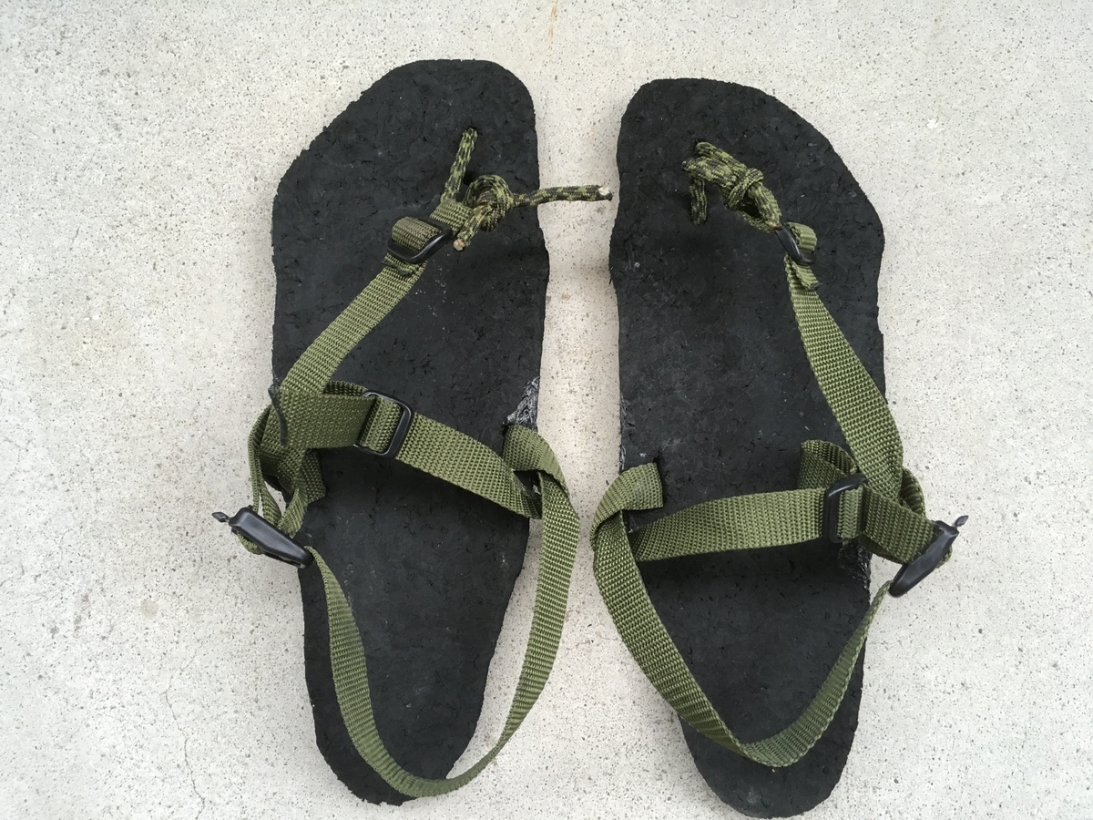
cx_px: 546
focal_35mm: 29
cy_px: 410
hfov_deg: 61.7
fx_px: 916
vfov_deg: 48.2
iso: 100
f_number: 2.2
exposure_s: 1/30
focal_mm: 4.15
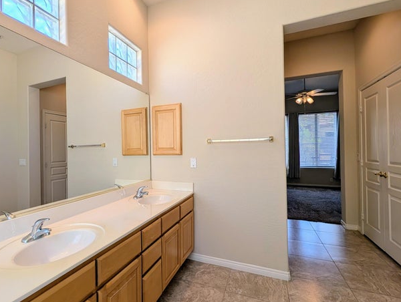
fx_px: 197
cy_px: 150
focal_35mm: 17
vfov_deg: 74.9
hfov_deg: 89.5
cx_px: 156
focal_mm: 2.02
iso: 48
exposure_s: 1/257
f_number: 1.7
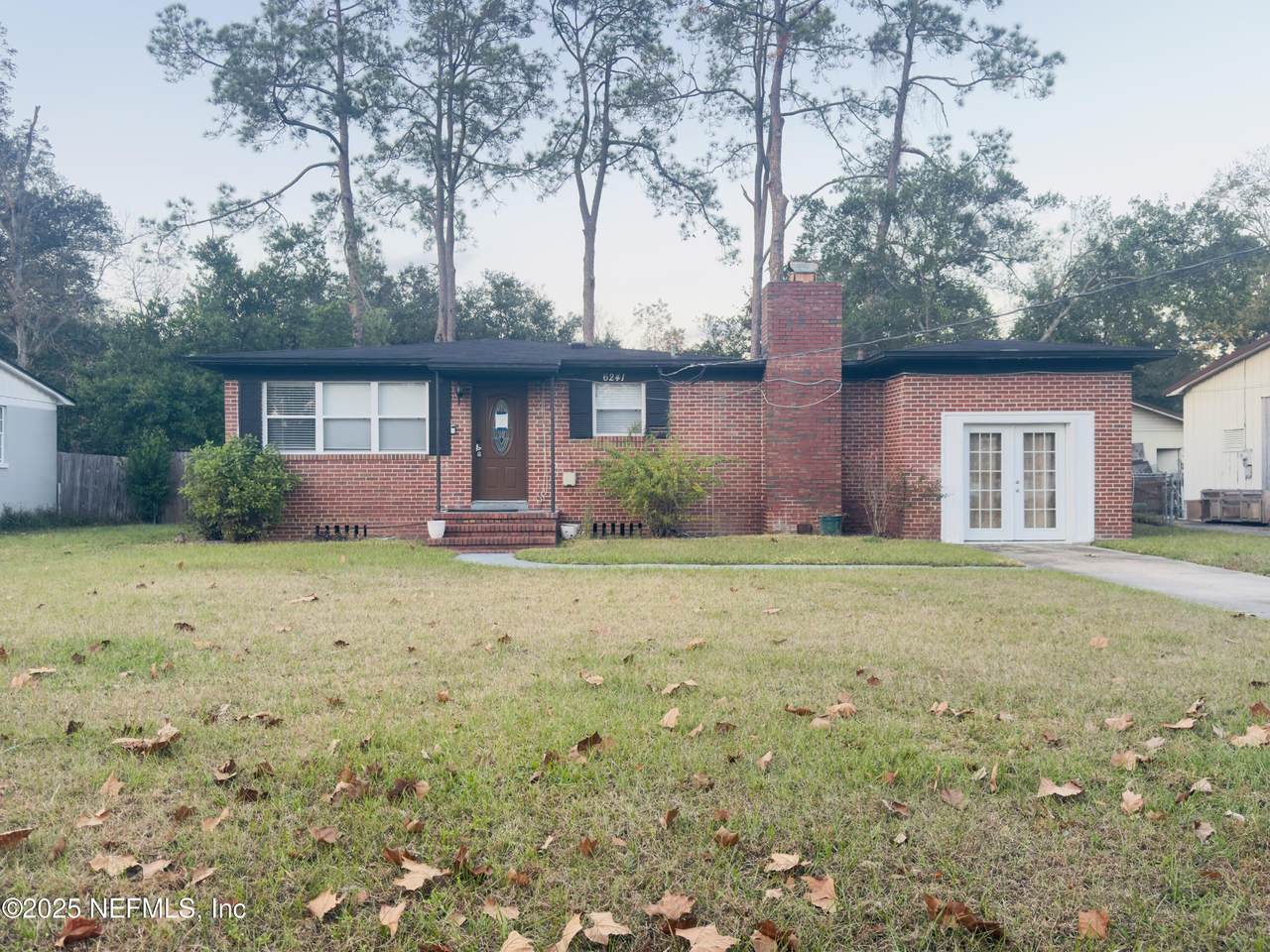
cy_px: 476
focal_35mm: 29
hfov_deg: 61.7
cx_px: 635
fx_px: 1064
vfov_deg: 48.2
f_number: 1.78
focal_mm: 6.76
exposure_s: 1/105
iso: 125
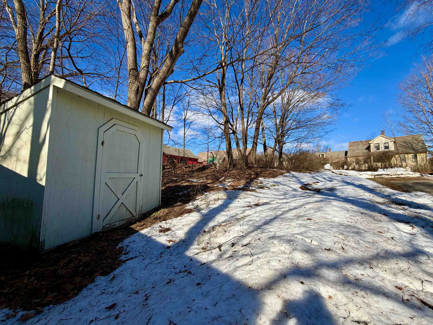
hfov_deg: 102.1
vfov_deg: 85.7
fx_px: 175
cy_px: 162
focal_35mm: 14
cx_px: 216
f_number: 2.2
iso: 20
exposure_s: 1/876
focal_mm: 2.22
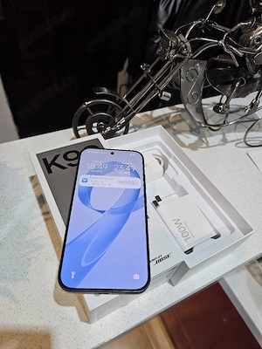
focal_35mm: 23
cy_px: 174
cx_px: 131
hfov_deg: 58.9
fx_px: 232
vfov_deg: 73.9
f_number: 1.7
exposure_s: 1/101
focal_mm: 6.3
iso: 200
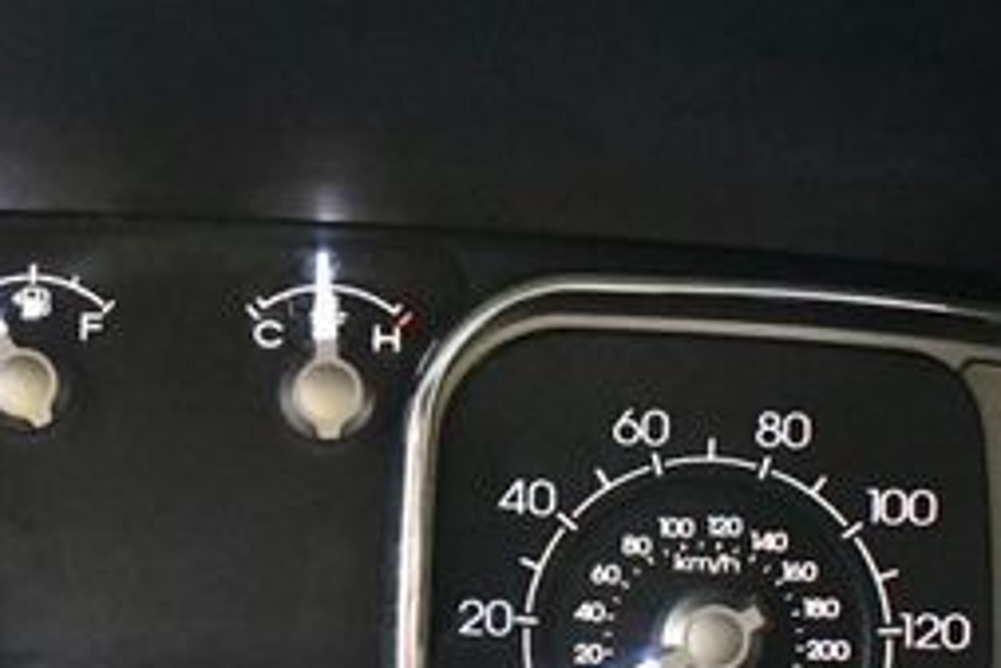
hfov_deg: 22.0
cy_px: 530
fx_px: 2532
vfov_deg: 15.0
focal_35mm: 91
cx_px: 186
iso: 10000
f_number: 3.5
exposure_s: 1/60
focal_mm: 18
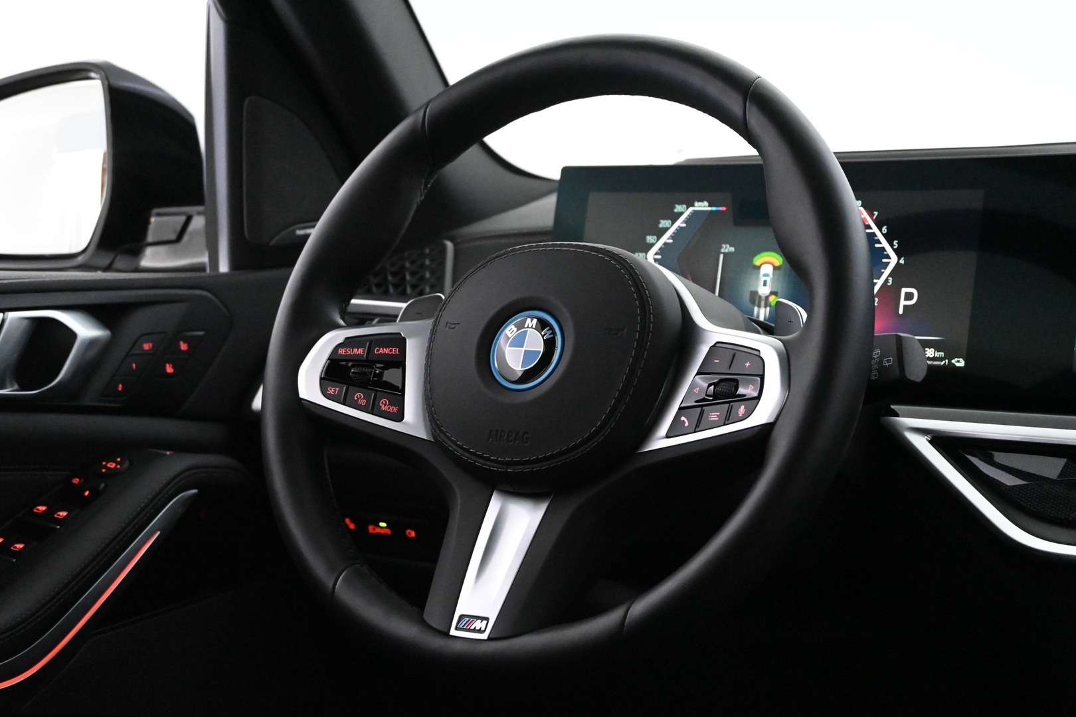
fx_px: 1838
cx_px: 538
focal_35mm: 62
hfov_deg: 32.6
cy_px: 358
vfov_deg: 22.1
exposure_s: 1/60
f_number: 5.6
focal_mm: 41
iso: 10000
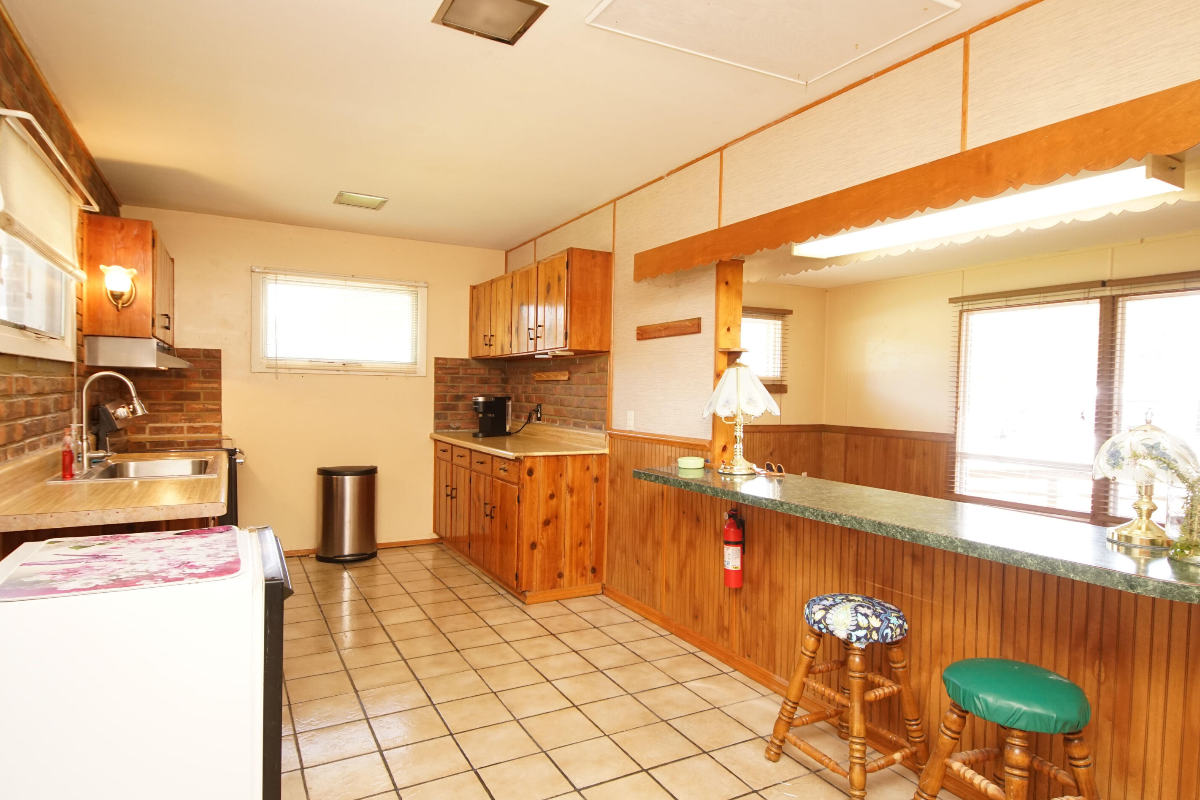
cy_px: 415
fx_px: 633
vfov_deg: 64.5
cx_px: 602
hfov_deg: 86.9
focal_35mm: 19
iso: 1250
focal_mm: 12
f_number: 4.5
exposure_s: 1/60
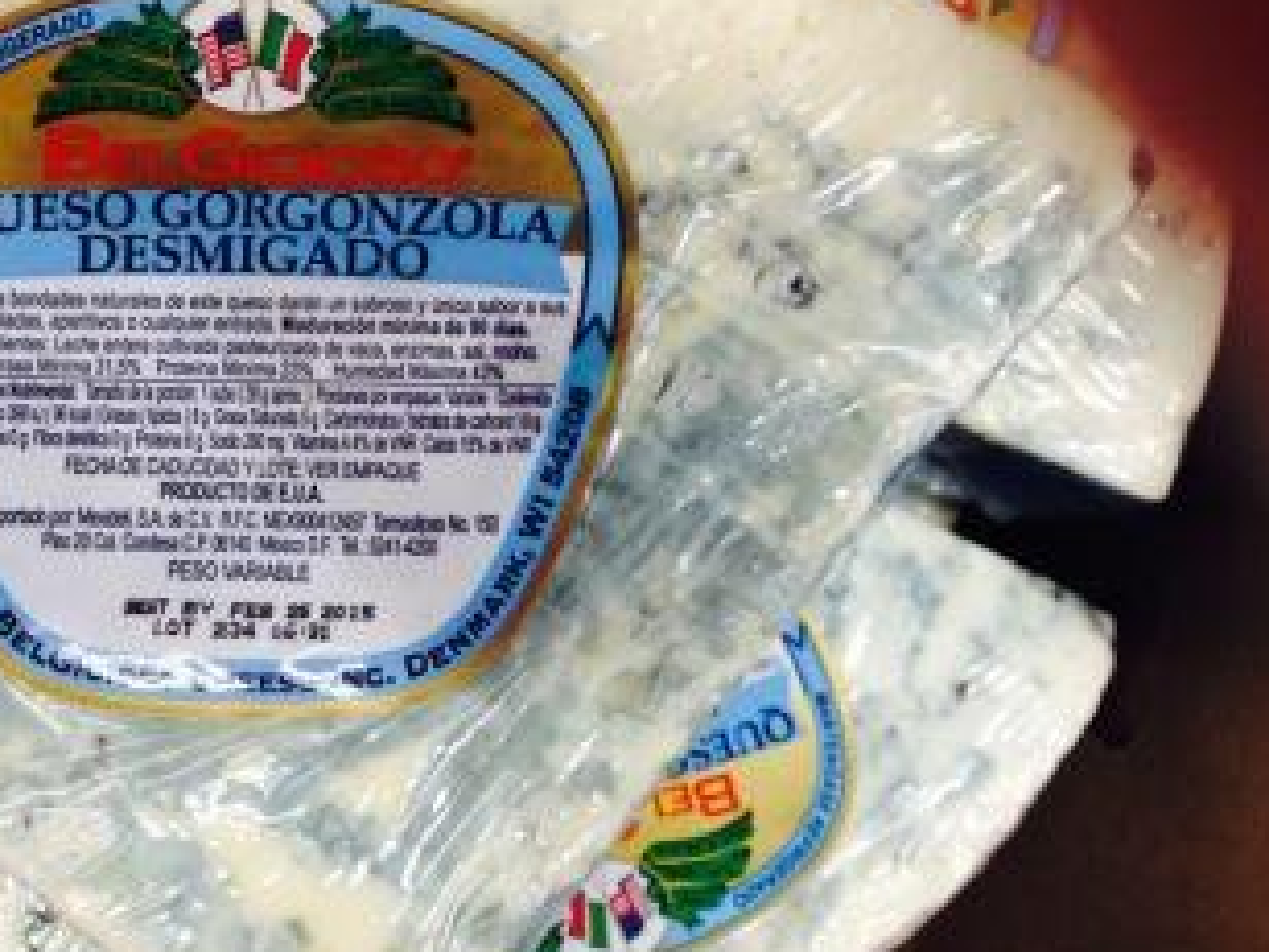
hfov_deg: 39.2
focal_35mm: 48
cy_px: 379
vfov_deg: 30.2
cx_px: 428
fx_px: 1760
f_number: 2.4
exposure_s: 1/40
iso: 50
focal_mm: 4.12
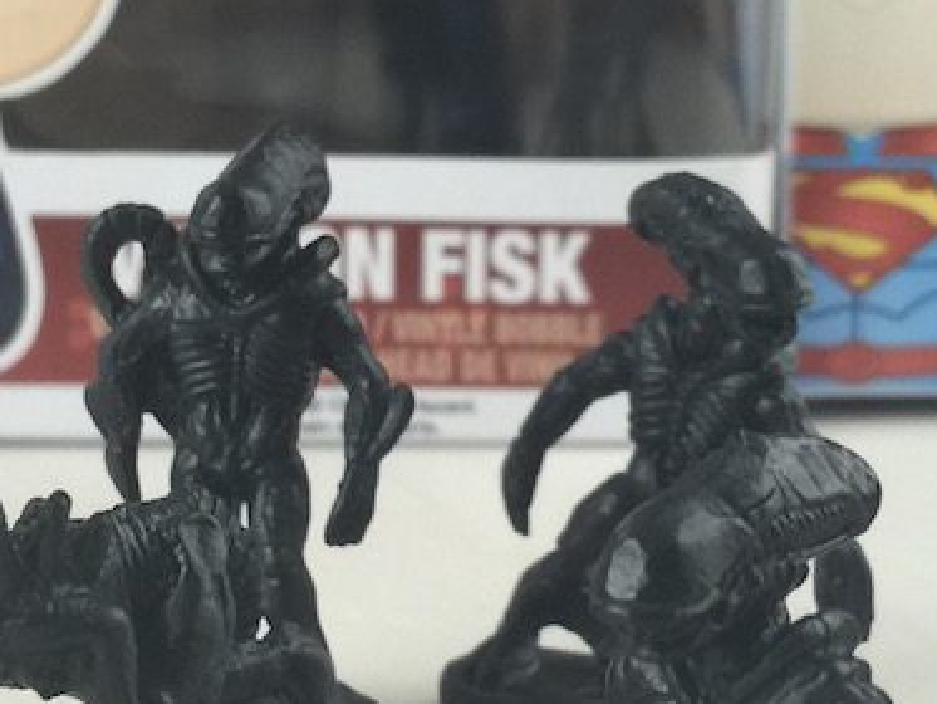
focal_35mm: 57
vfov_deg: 25.2
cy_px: 583
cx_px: 680
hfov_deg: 33.2
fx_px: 1543
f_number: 2.2
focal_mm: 4.15
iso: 40
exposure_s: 1/15
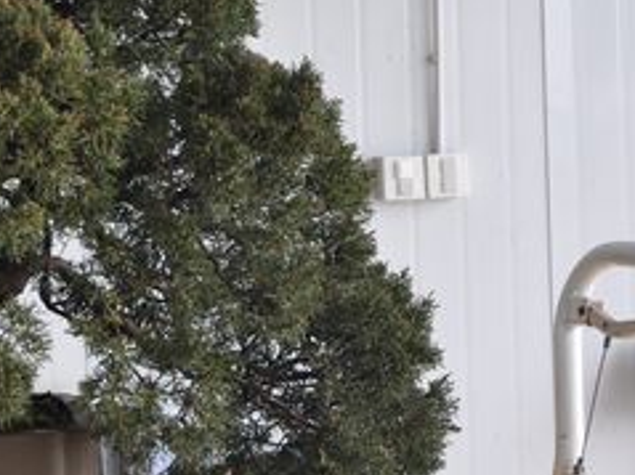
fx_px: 1723
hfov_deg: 19.8
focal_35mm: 94
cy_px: 176
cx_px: -96
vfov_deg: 15.7
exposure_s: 1/20
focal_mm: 26
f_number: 4
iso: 200
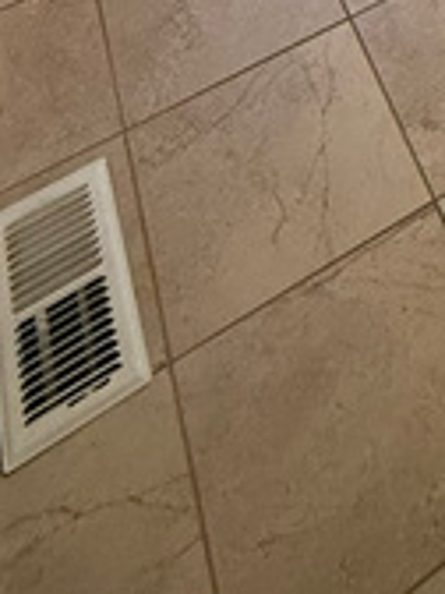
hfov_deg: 20.8
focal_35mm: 64
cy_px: -714
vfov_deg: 16.9
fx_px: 1097
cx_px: 586
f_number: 2.2
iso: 250
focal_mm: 2.22
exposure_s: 1/120
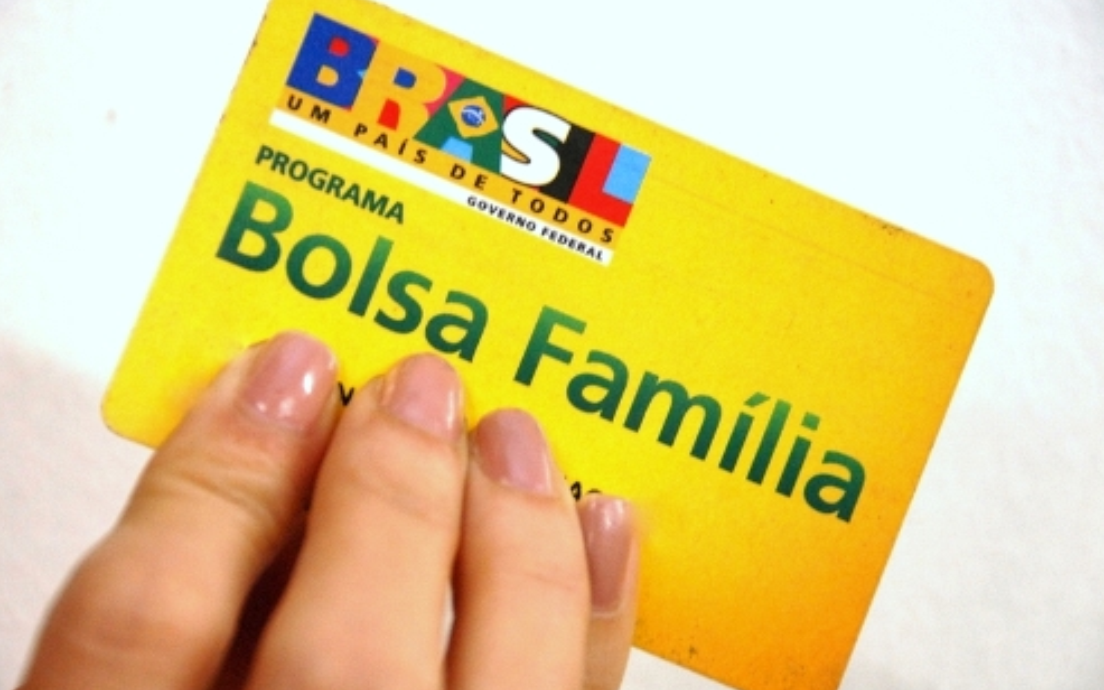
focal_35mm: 139
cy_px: 326
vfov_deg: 9.4
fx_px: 4182
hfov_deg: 15.0
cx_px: 552
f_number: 5.6
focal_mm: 90
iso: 640
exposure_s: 1/50
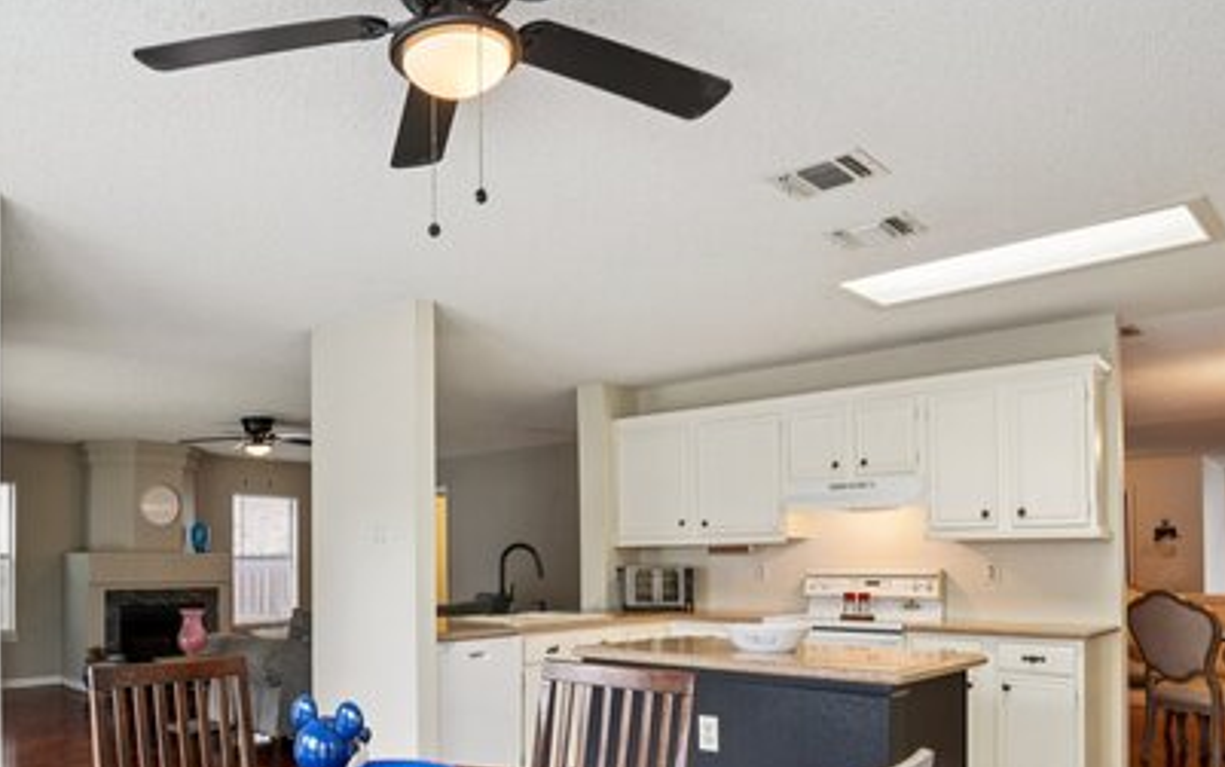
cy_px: 561
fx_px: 868
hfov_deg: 68.4
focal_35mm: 26
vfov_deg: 46.2
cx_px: 406
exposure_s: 1/20
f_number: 8
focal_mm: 16
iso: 400
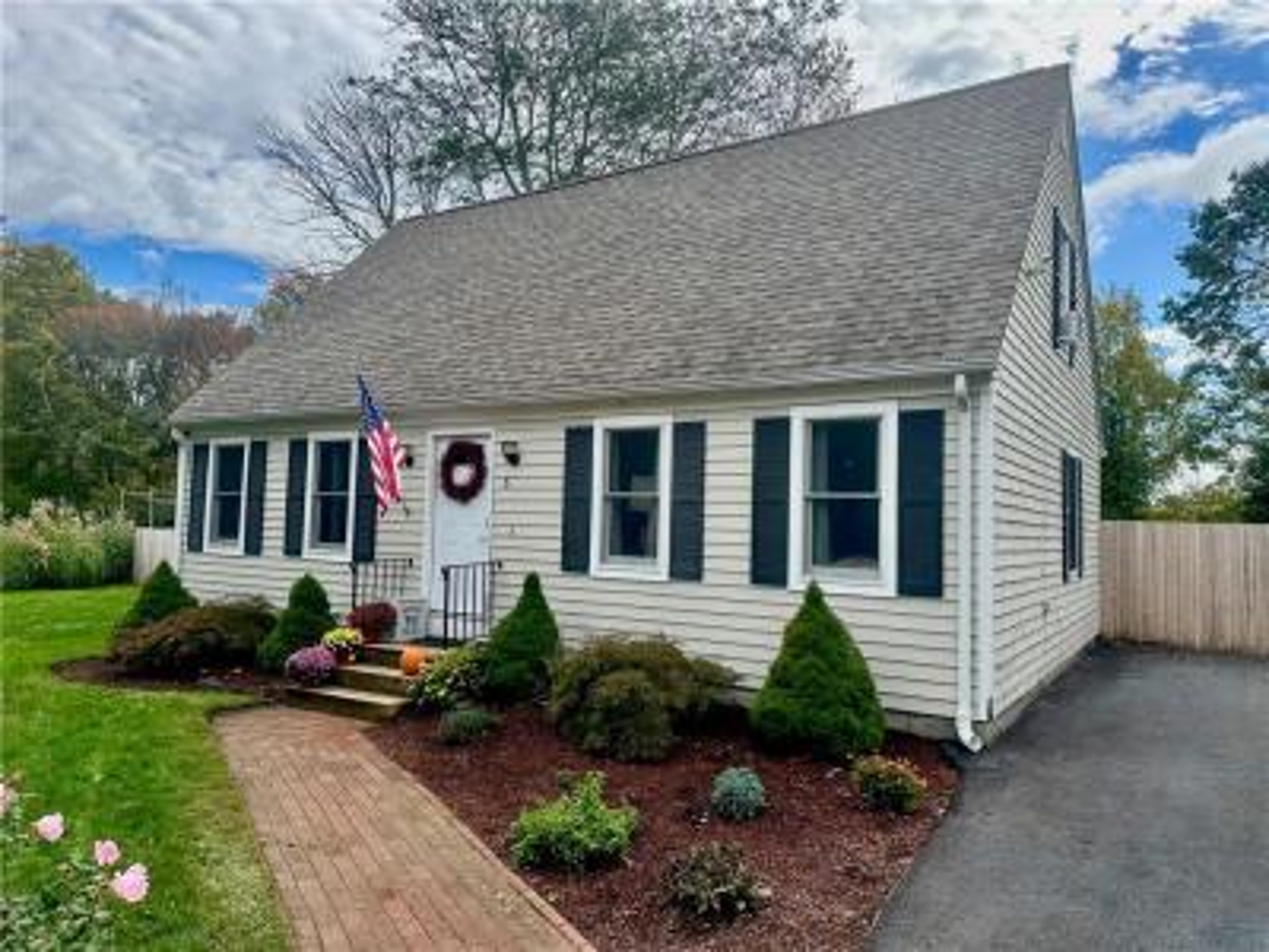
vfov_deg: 56.8
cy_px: 476
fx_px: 880
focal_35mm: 24
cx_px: 634
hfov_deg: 71.6
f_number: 1.78
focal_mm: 6.86
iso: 80
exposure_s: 1/2299
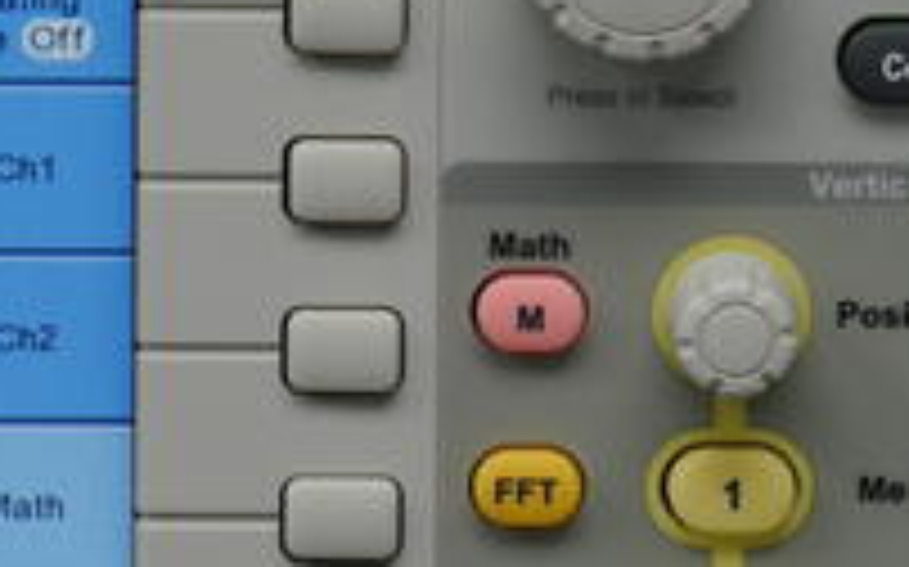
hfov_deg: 3.6
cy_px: 360
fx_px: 14534
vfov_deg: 2.2
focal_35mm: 587
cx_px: 76
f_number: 11
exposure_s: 1/15
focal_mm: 140
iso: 400
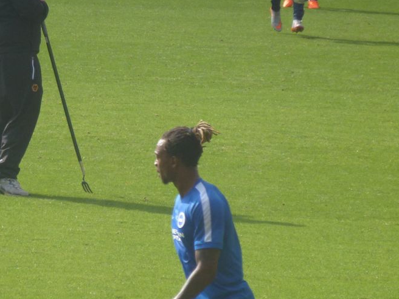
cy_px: 134
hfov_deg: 3.6
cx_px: 101
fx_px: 6409
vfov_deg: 2.7
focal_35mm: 556
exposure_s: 1/250
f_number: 5.7
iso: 125
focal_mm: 54.5
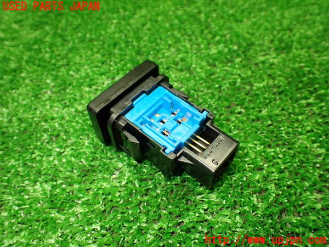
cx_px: 164
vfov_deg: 46.8
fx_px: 285
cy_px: 124
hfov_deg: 60.0
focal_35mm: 30
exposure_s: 1/125
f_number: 2.3
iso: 500
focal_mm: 5.4
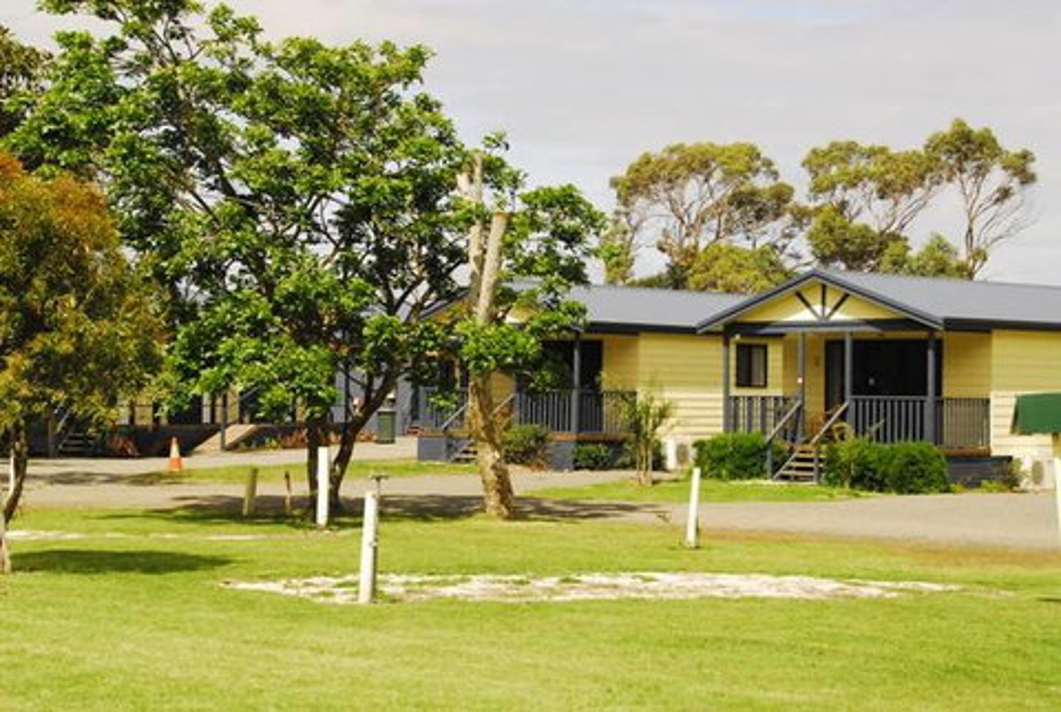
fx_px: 2215
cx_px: 530
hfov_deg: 26.9
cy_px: 356
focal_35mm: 75
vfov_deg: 18.3
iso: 1600
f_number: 11
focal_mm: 50
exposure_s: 1/500
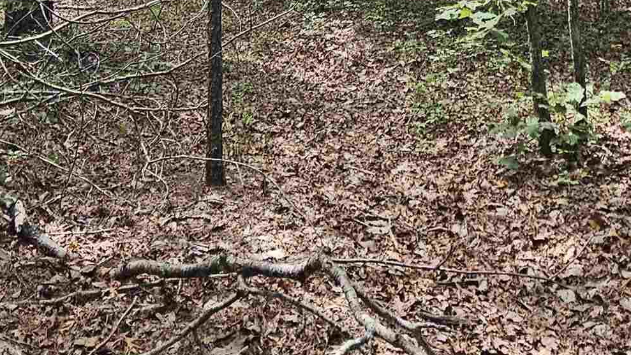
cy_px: -153
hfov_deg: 46.3
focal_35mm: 44
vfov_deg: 22.9
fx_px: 736
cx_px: 273
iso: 160
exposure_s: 1/207
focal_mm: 2.2
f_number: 2.2
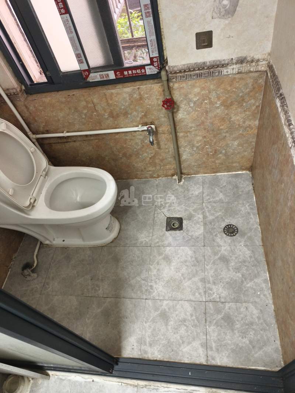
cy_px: 196
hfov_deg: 58.9
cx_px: 148
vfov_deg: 73.9
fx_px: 261
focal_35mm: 23
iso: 681
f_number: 1.57
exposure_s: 1/50
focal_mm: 5.6
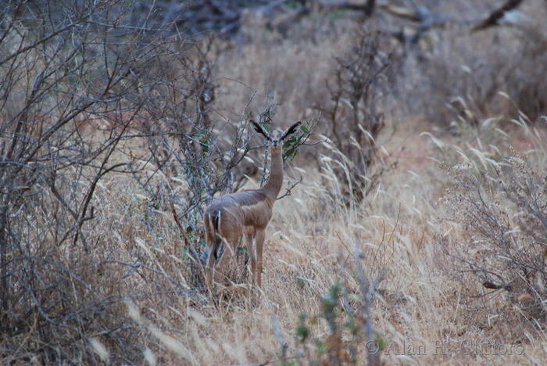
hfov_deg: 3.4
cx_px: 274
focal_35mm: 600
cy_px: 183
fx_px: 9124
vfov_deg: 2.3
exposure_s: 1/100
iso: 1000
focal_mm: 400
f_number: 5.6
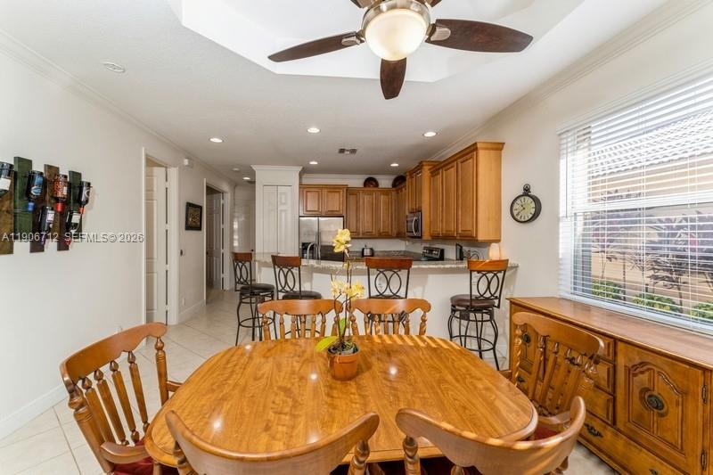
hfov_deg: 104.3
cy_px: 238
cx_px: 356
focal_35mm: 14
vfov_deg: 81.2
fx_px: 277
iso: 160
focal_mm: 14
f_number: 8
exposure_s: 1/30
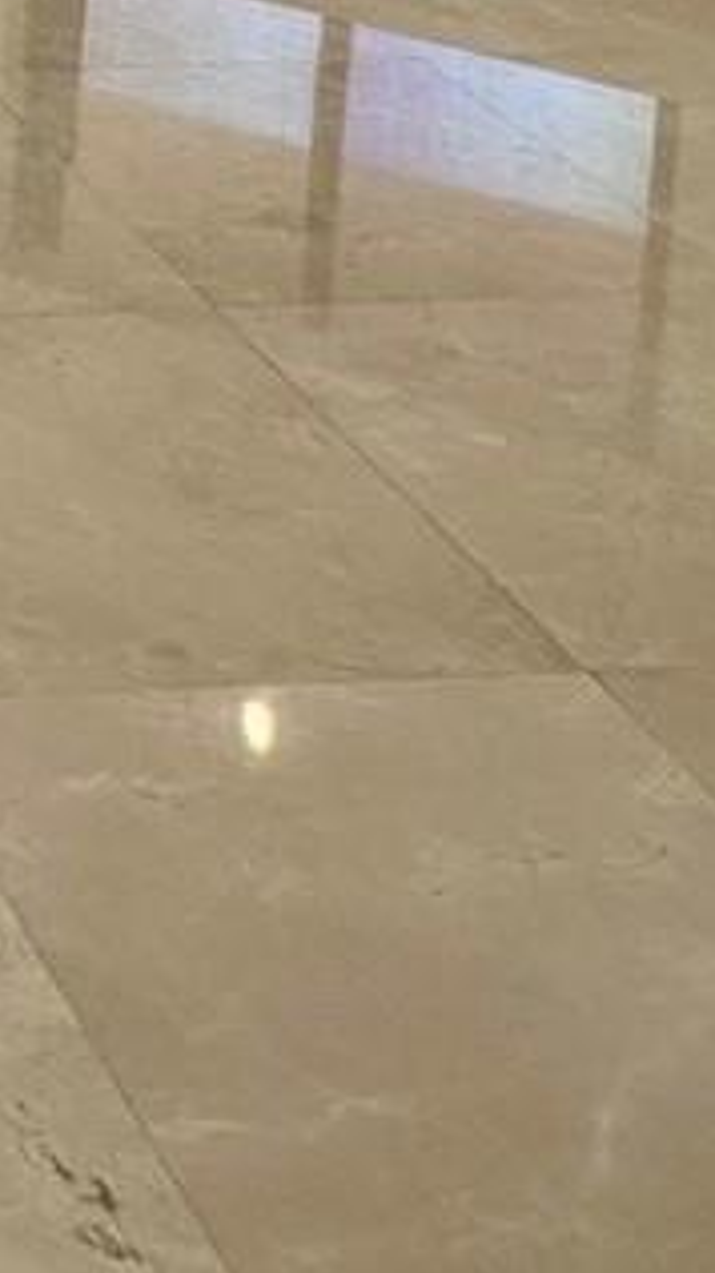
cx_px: -1004
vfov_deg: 22.7
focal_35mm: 77
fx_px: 2599
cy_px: -614
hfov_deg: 12.4
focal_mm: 2.22
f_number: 2.2
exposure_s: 1/235
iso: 40
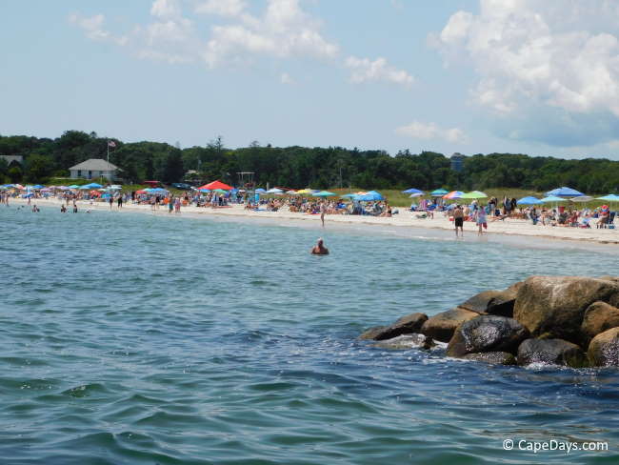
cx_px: 310
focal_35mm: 91
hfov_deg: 21.5
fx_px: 1628
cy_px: 232
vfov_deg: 16.2
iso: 125
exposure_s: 1/1250
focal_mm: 16.1
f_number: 4.5
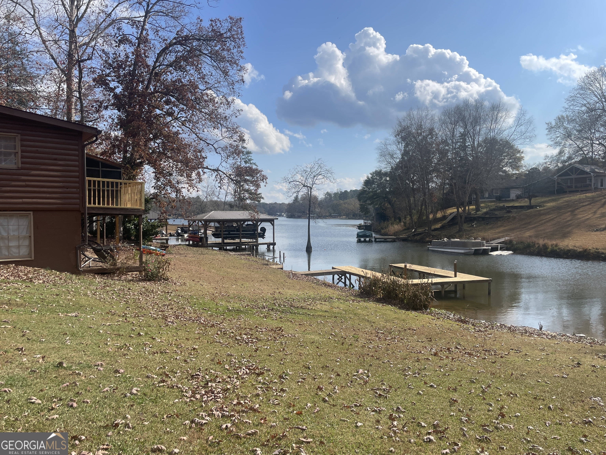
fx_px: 455
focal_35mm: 26
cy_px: 228
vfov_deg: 53.1
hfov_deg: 67.3
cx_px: 303
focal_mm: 4.2
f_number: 1.6
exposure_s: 1/4292
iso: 32
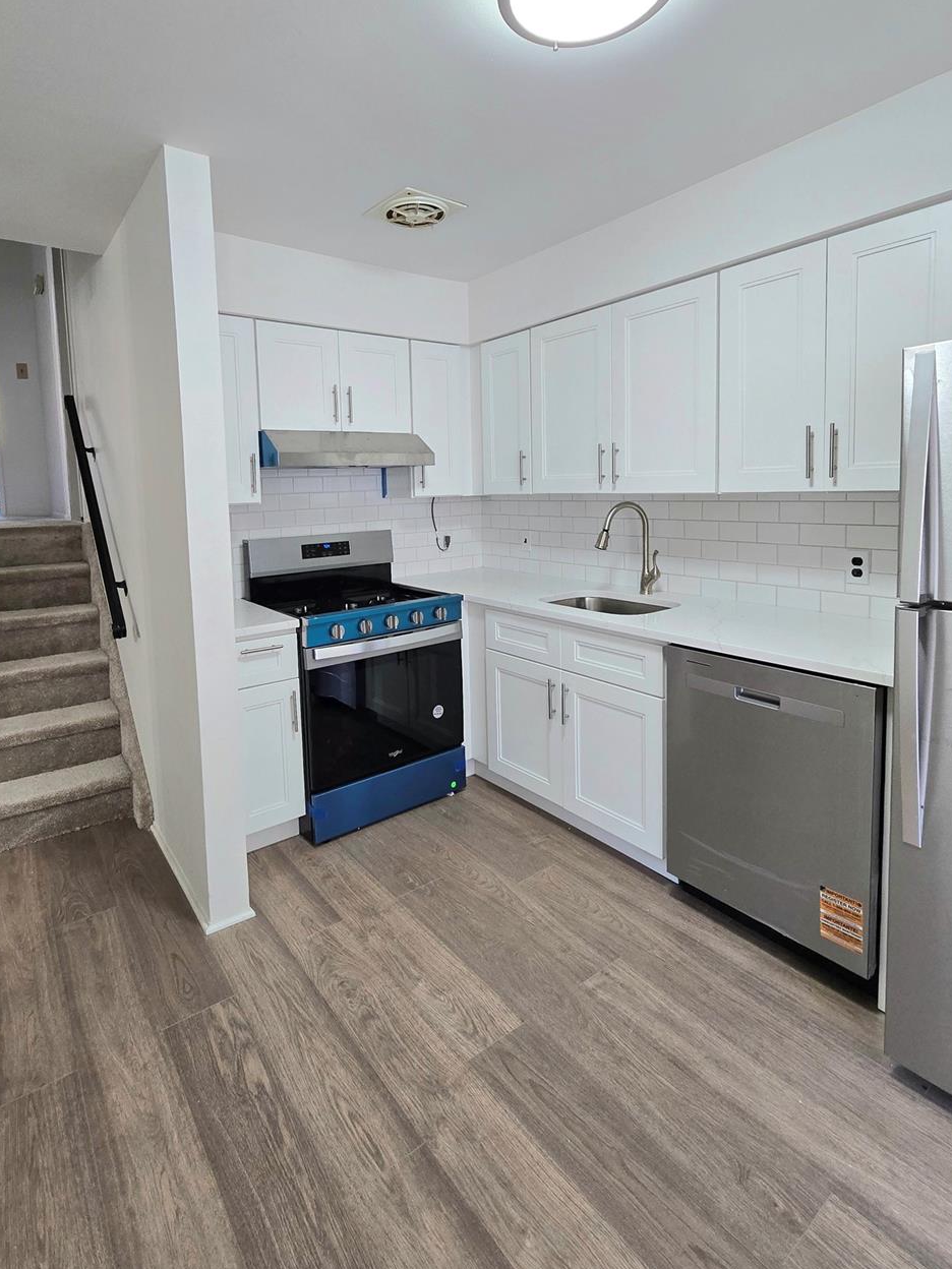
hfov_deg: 77.7
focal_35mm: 16
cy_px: 565
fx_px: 587
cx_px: 413
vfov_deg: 94.1
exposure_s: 1/60.2
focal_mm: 2.2
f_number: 2.2
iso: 125
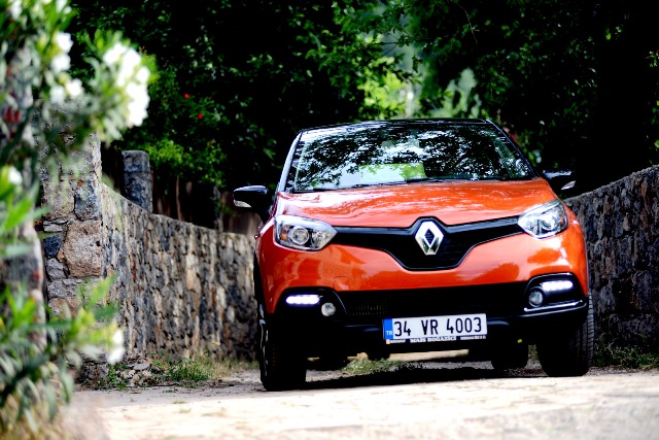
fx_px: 2289
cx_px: 330
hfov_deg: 16.4
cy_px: 220
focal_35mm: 125
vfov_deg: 11.0
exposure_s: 1/640
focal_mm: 125
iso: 200
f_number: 2.8
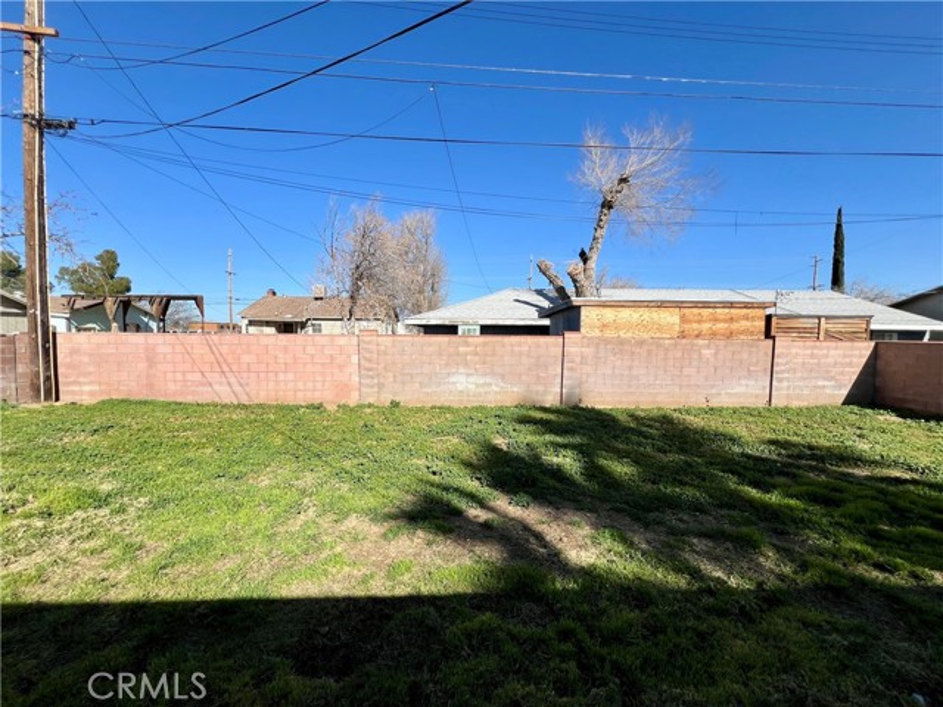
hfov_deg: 106.2
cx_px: 472
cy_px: 354
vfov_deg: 89.9
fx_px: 354
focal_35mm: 13
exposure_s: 1/2273
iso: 32
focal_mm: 1.57
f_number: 1.8
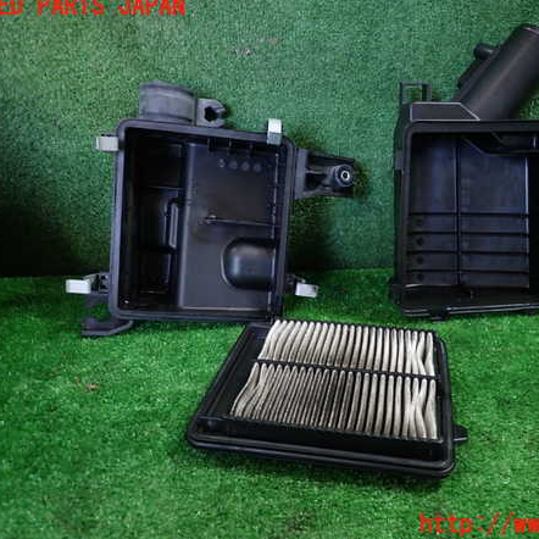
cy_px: 266
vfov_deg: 54.0
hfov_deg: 53.6
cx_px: 329
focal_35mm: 30
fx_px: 528
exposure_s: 1/40
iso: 200
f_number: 2
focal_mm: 4.5
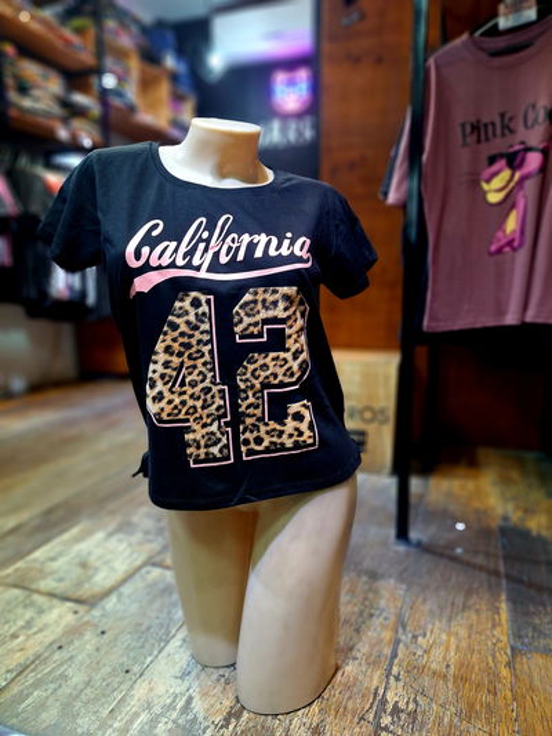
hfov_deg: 58.9
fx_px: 489
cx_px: 276
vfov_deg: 73.9
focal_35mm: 23
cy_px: 368
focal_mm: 5.54
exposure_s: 1/50
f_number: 1.8
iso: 200
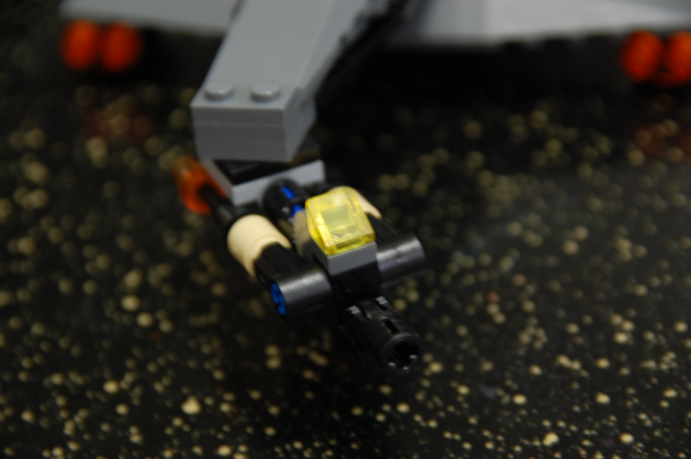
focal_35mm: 174
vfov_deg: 7.9
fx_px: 3337
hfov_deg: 11.8
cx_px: 346
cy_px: 230
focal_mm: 116
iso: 400
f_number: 6.3
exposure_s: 1/3
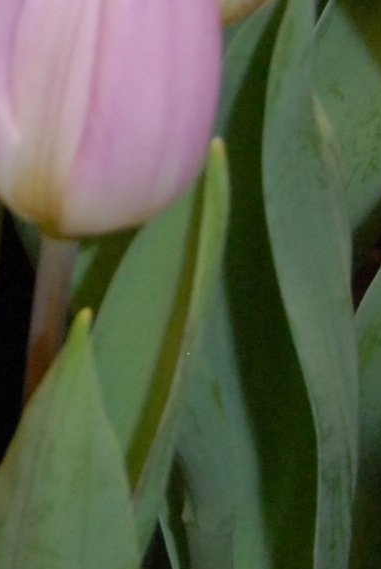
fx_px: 6140
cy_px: -240
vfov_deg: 5.3
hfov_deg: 3.5
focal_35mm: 388
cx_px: -346
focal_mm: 38
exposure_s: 1/60
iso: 500
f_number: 6.3
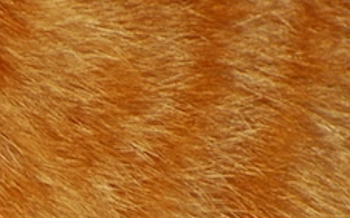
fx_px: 15483
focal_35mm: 1624
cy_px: 387
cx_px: 82
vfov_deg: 0.8
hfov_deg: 1.3
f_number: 5.6
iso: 200
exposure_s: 1/1000
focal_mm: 300
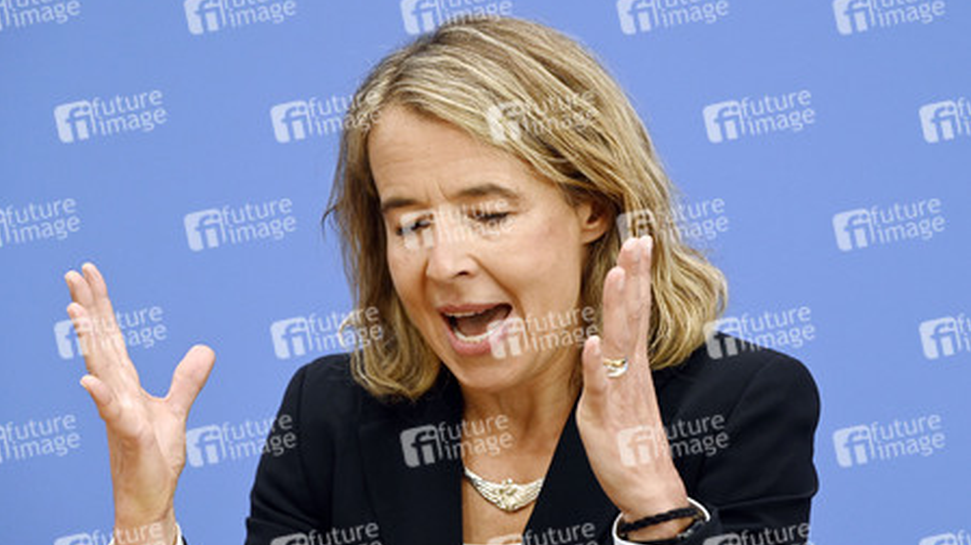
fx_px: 3654
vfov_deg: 8.5
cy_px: 279
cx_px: 486
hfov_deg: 15.1
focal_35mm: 142
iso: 4000
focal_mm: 135
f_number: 5.6
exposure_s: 1/640
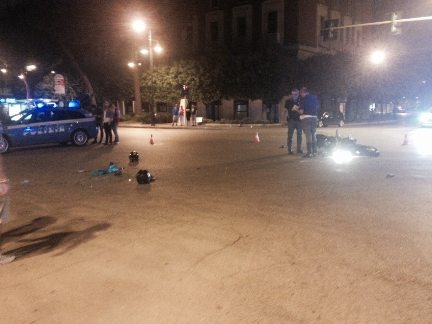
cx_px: 216
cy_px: 162
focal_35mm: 35
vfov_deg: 40.7
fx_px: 437
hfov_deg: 52.6
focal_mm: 4.28
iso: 640
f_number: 2.4
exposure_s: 1/15
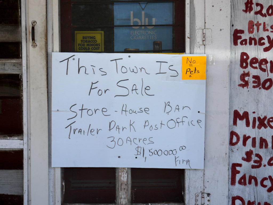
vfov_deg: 22.9
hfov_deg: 30.3
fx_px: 505
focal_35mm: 64
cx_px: 136
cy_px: 102
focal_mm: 32
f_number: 8
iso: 160
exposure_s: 1/250
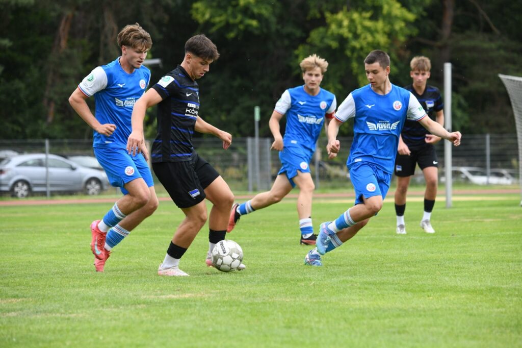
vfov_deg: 6.9
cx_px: 261
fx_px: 2899
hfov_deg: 10.3
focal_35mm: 200
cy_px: 174
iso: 1250
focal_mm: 200
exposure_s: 1/1600
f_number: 5.6
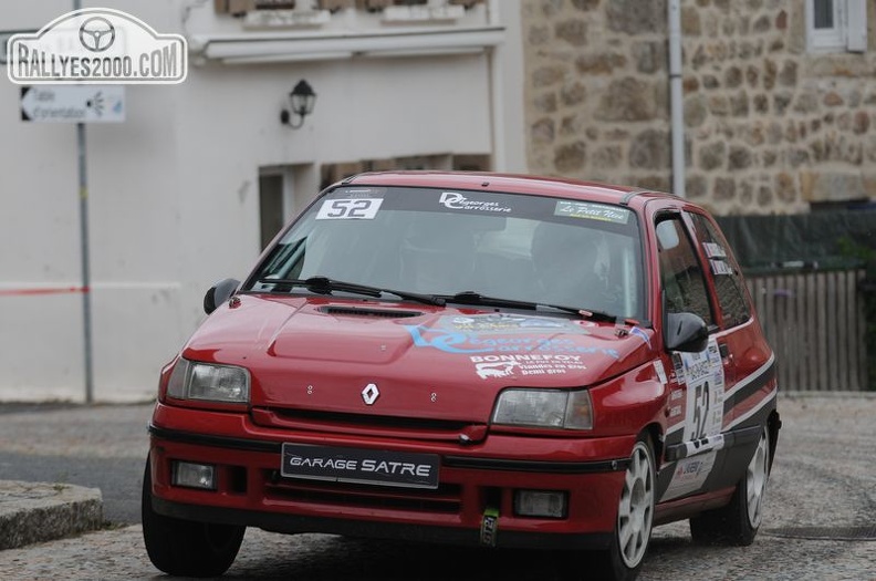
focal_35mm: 292
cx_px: 438
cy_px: 290
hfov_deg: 7.1
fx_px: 7105
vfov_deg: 4.7
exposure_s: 1/800
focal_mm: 195
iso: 320
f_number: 16
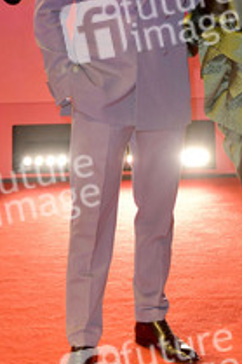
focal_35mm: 86
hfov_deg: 15.7
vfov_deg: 23.5
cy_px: 110
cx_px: 200
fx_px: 869
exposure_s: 1/250
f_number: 5.6
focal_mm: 45
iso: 1600
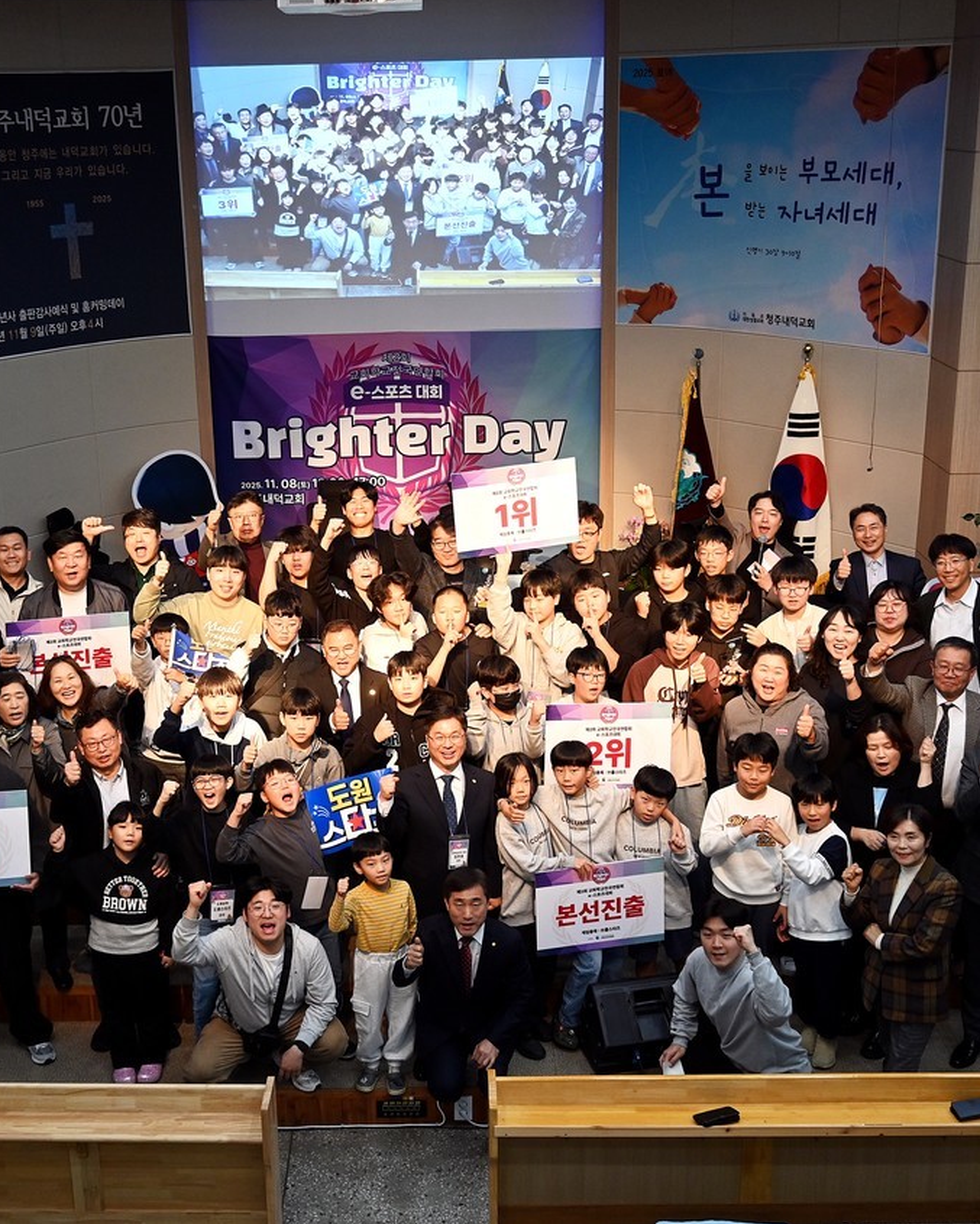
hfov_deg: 33.6
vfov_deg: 41.4
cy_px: 610
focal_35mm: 45
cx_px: 401
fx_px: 1621
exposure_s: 1/125
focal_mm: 21
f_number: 4
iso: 900
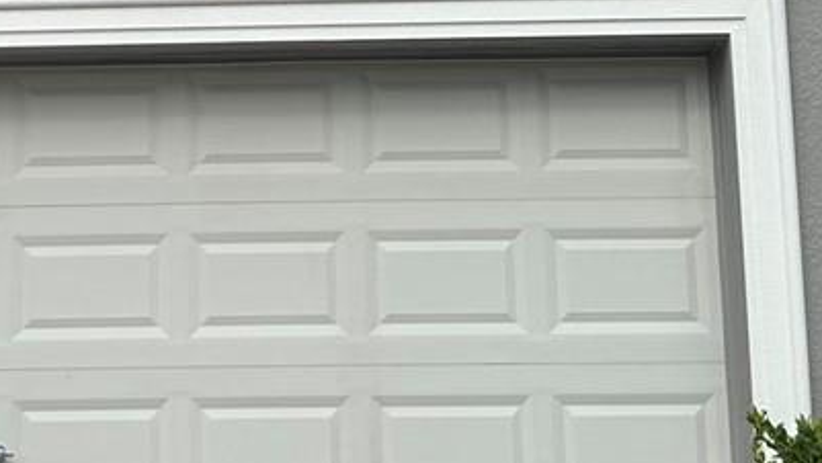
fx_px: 2464
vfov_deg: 10.4
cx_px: 238
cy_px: -195
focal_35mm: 113
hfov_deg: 18.8
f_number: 1.5
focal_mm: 5.7
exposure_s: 1/3968
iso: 50
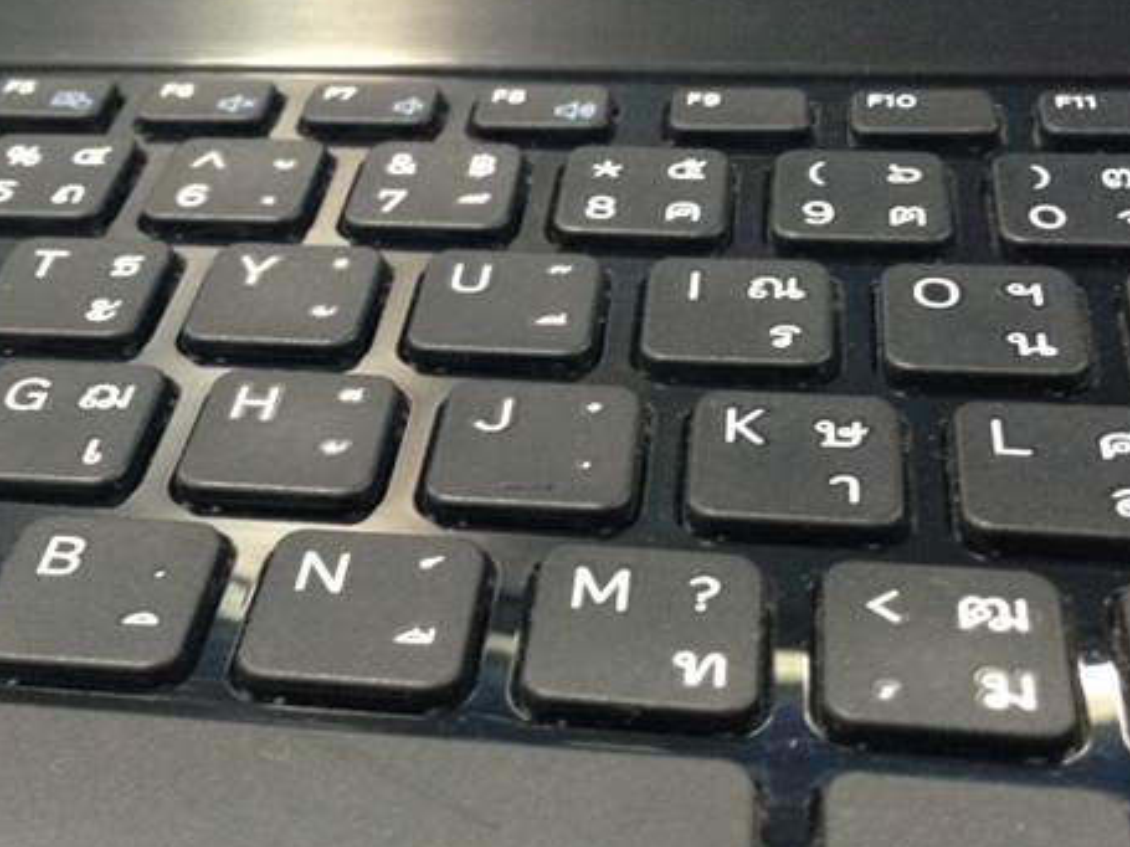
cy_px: 353
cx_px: 412
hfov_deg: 33.1
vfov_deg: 25.2
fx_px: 1893
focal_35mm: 58
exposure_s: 1/20
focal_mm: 4.12
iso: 320
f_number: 2.4
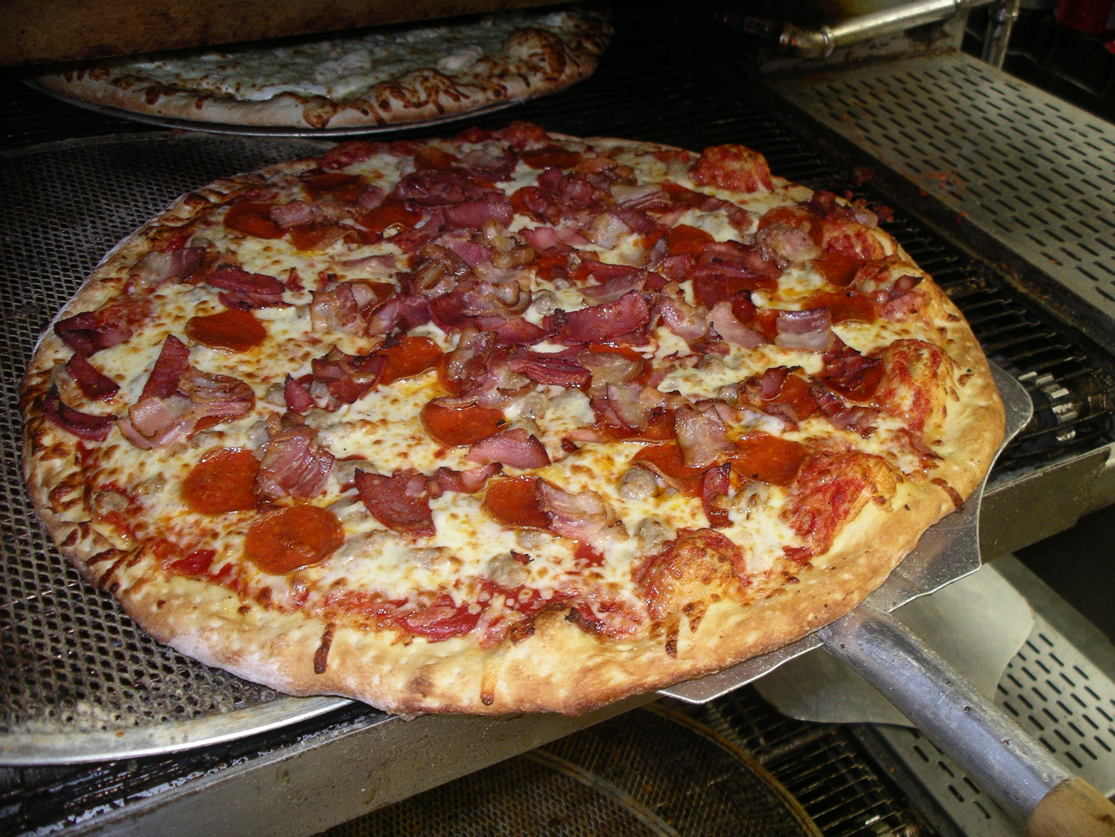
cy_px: 418
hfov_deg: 50.1
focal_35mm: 37
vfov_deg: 38.7
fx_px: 1192
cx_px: 558
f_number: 2.8
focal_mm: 7.8
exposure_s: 1/40
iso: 200
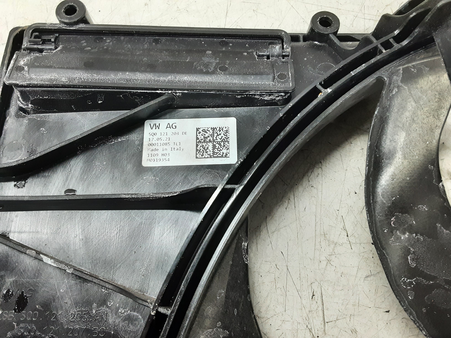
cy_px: 169
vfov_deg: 51.4
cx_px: 226
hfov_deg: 65.3
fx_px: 352
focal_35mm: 27
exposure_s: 1/50
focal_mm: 2.91
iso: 200
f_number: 1.9
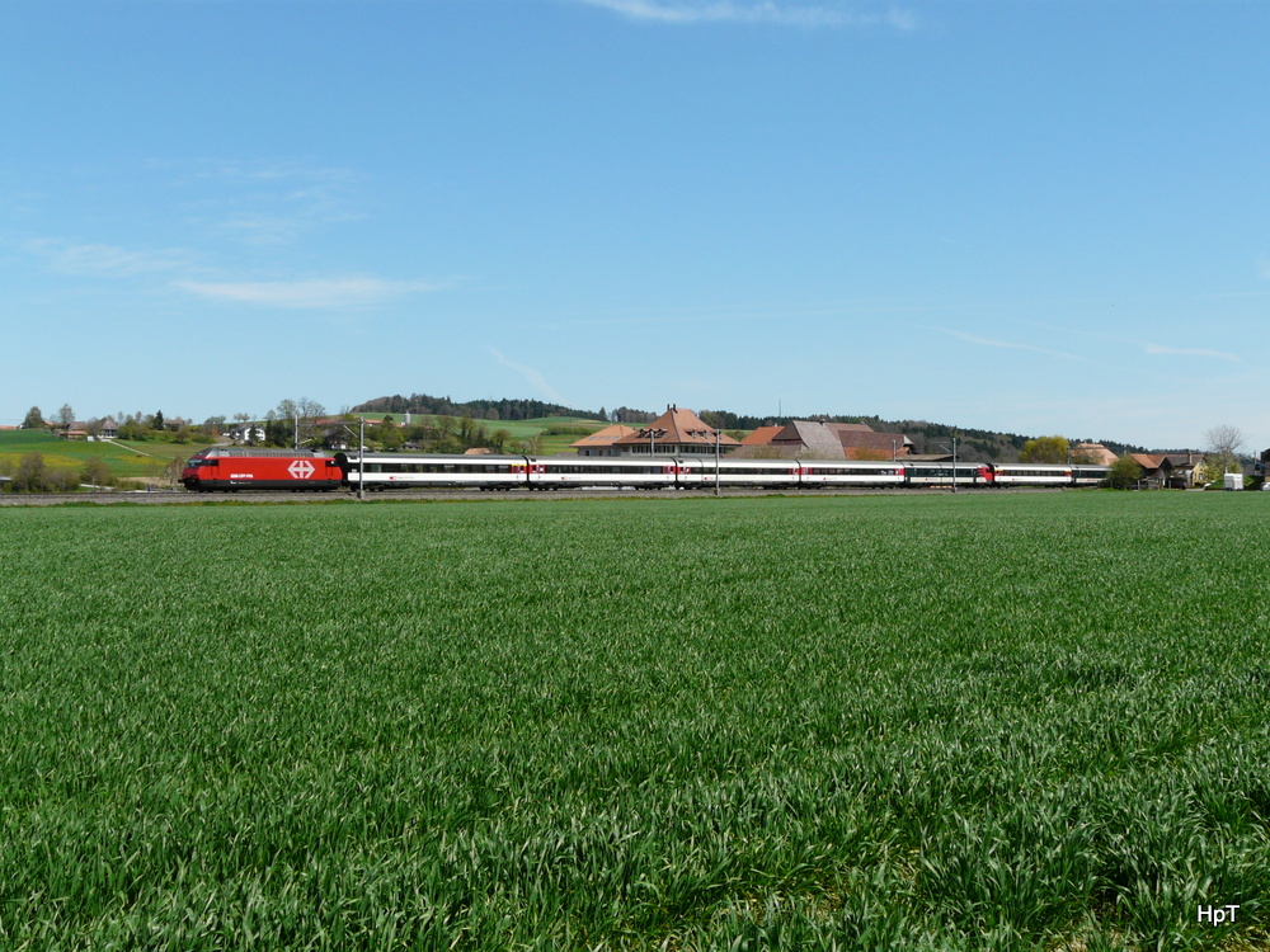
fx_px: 1724
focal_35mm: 47
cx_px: 635
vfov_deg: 30.9
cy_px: 476
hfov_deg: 40.4
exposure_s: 1/400
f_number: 6.3
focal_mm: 7.7
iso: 100
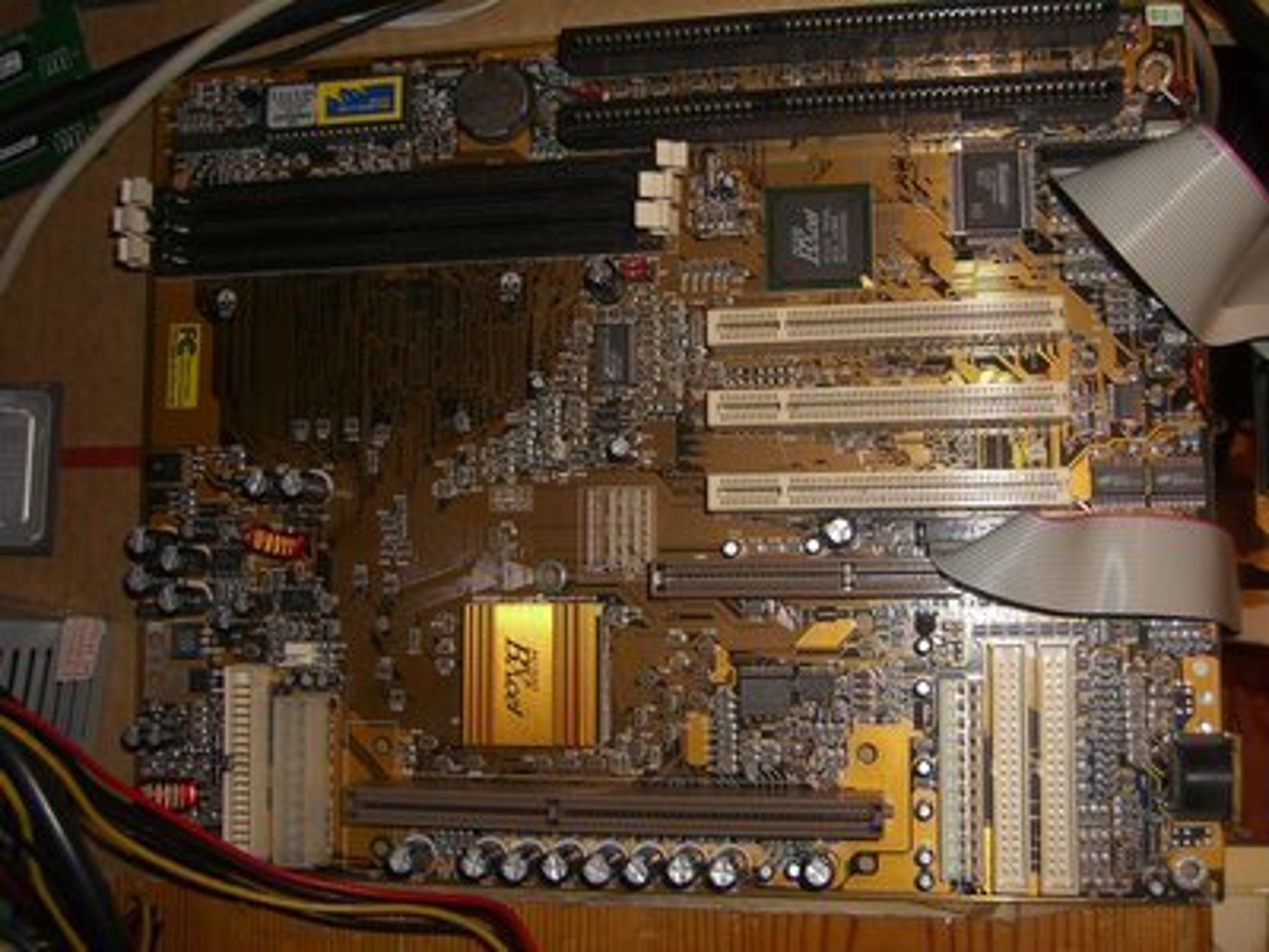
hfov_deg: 49.0
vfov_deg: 37.7
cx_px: 634
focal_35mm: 38
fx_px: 1393
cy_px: 476
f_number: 2.8
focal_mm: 7.9
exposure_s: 1/60
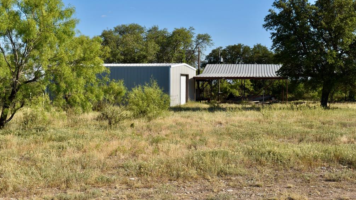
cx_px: 181
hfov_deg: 44.1
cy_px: 85
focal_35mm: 47
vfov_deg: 25.7
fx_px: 439
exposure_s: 1/200
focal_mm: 29
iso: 100
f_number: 13
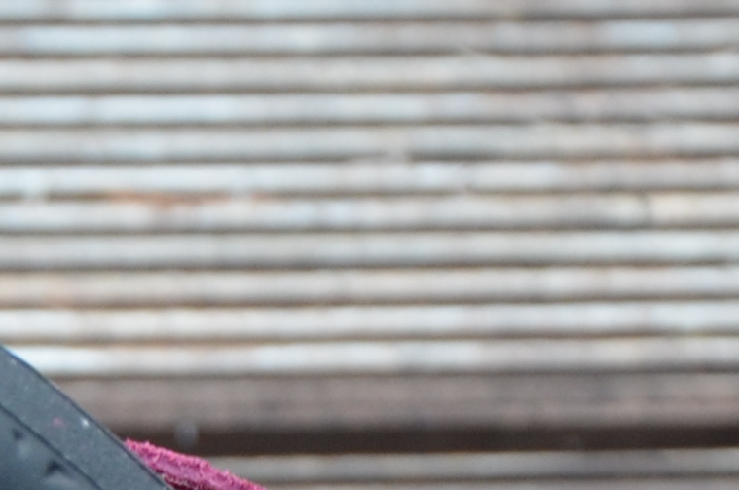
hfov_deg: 5.0
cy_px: 1314
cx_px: -351
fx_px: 8380
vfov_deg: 3.3
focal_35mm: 409
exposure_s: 1/80
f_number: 4.8
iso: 400
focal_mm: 42
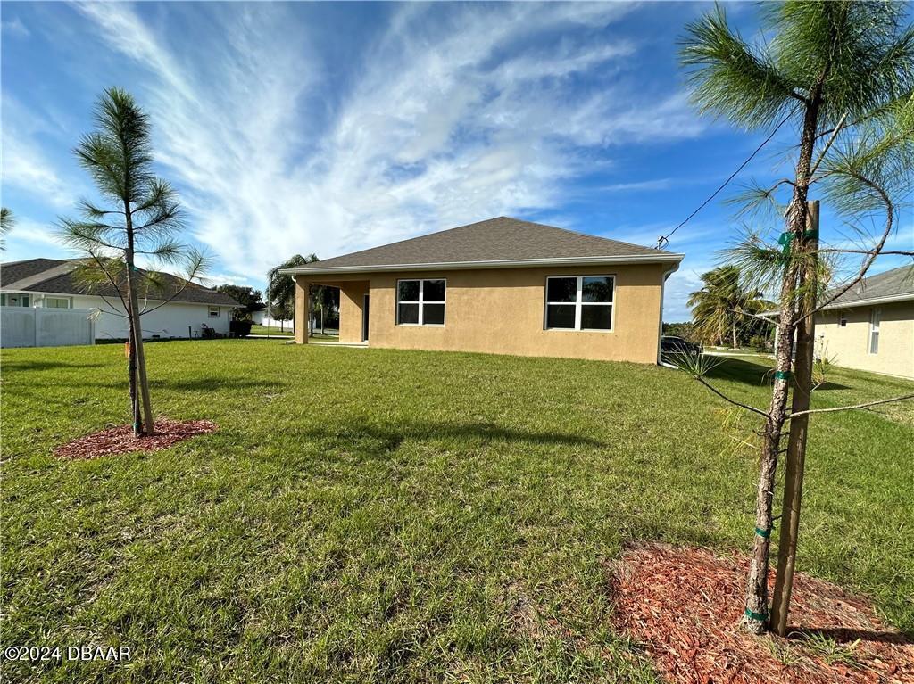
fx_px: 369
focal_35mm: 14
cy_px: 342
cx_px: 457
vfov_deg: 85.6
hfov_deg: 102.1
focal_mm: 2.22
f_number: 2.2
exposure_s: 1/2304
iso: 50
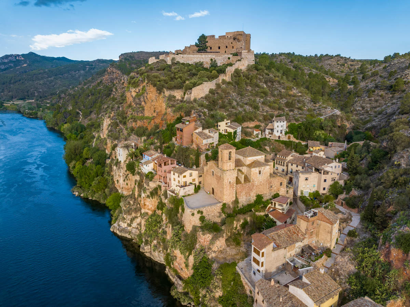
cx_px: 205
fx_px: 284
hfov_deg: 71.6
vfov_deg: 56.8
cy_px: 154
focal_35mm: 24
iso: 100
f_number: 4.5
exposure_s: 1/240
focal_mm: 12.3
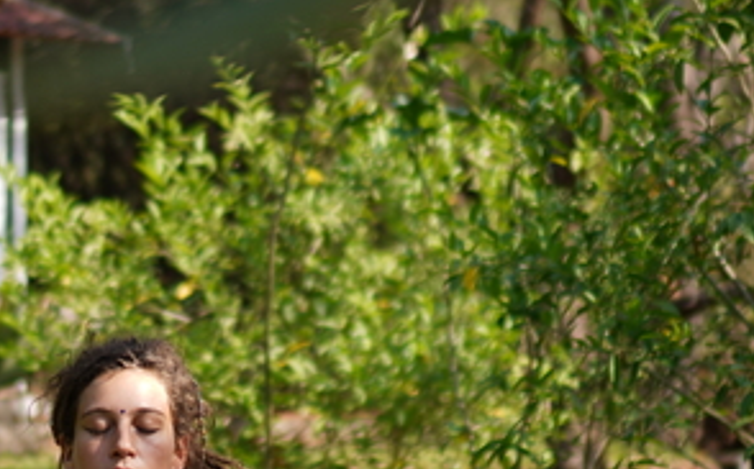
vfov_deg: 7.5
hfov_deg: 11.9
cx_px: 182
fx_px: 3592
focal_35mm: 175
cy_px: 149
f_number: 1.4
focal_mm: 35
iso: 64
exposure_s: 1/1600
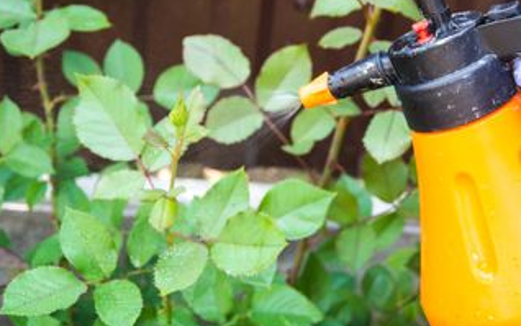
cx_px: 285
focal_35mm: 87
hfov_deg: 23.9
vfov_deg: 15.1
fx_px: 1231
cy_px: 120
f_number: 5.6
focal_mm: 45
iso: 250
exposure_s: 1/125
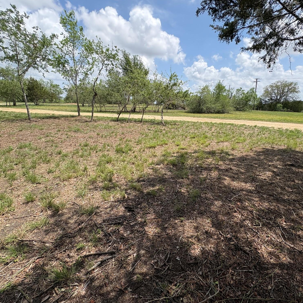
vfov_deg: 83.9
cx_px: 170
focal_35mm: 17
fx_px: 168
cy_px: 147
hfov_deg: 83.6
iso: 40
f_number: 2.2
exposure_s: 1/1370
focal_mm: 2.22
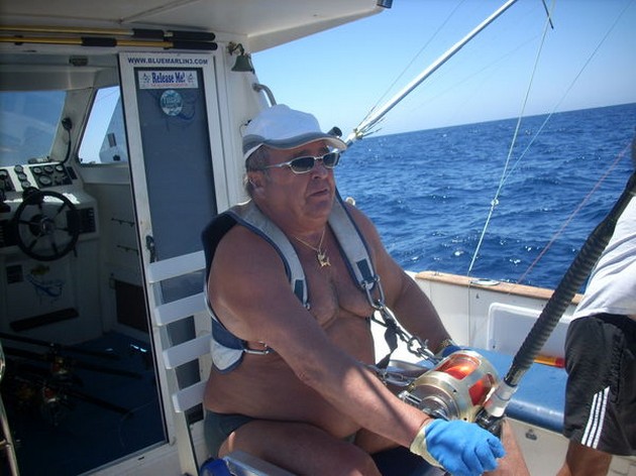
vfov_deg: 38.6
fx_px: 680
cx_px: 318
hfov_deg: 50.2
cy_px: 238
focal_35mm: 37
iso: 64
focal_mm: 6.2
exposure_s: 1/177
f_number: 5.6
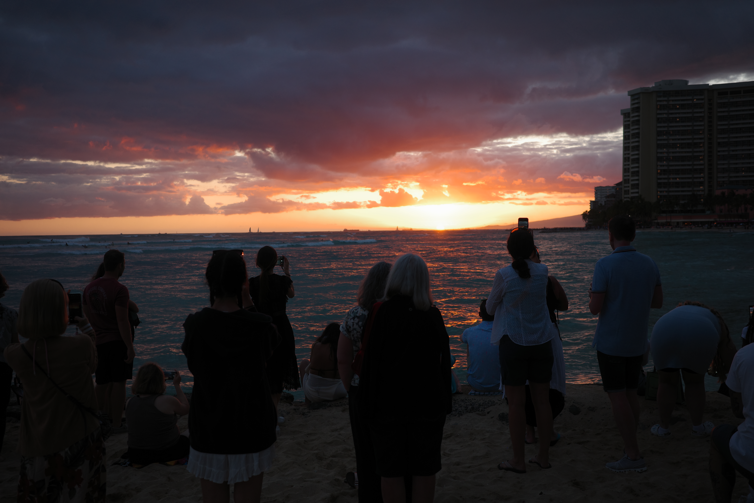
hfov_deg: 48.5
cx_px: 377
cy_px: 252
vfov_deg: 33.4
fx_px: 838
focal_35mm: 40
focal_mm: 26
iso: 125
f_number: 2.8
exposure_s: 1/200
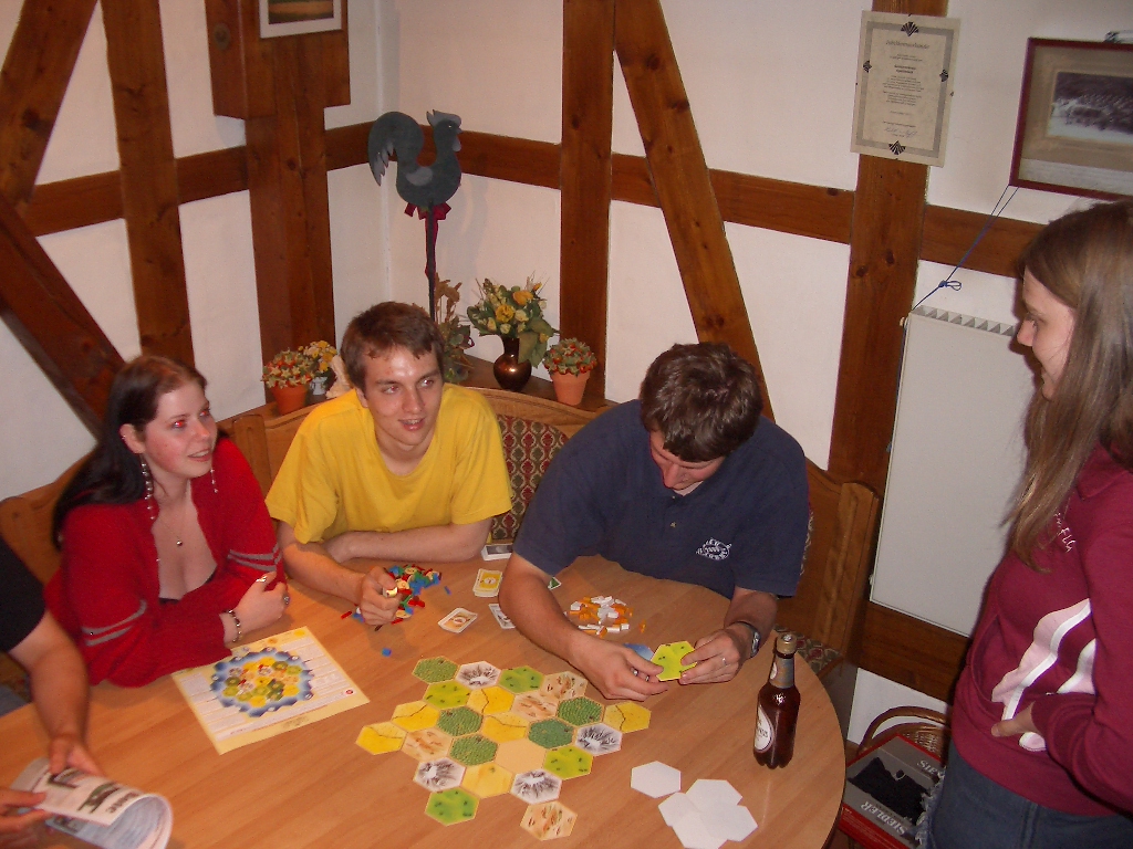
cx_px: 566
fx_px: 1146
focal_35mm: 35
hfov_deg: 52.6
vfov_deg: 40.7
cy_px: 424
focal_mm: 5.8
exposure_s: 1/40
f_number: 2.6
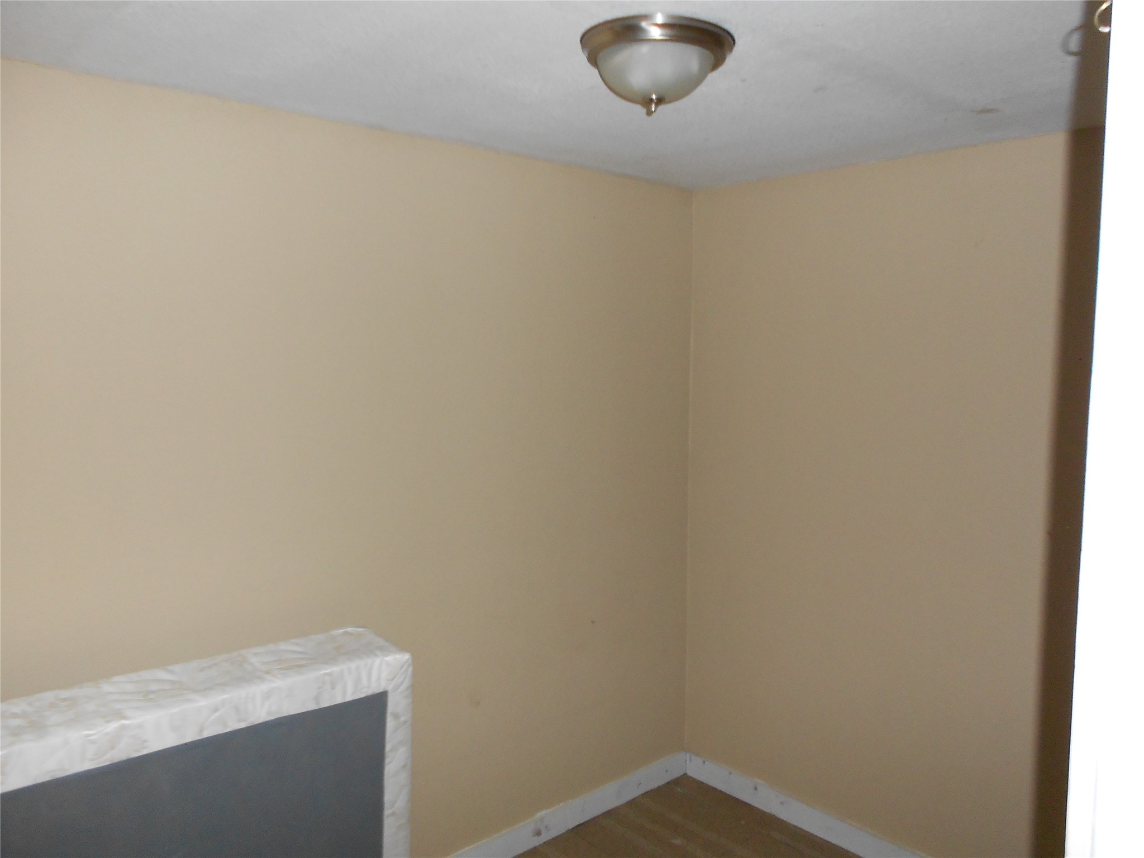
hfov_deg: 67.3
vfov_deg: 53.1
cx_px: 572
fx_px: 859
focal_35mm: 26
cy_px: 429
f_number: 3.2
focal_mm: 4.6
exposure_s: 1/25
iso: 250
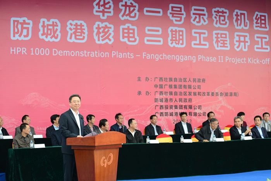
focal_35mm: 80
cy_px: 90
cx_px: 136
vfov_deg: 17.1
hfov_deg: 25.4
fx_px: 602
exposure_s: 1/100
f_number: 4
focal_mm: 80
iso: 100
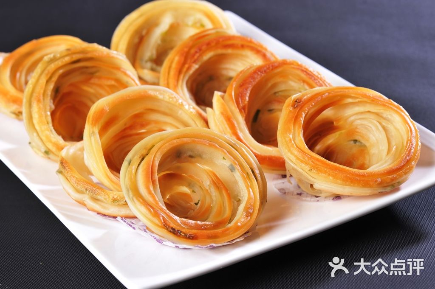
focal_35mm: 105
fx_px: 1268
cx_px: 218
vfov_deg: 13.0
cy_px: 144
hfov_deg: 19.5
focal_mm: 105
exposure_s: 1/125
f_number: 11
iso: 250
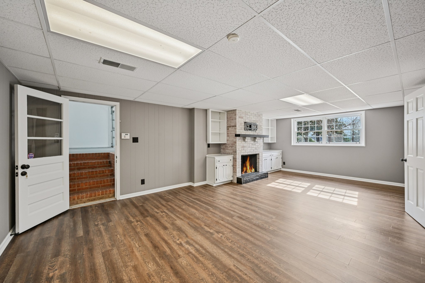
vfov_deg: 81.2
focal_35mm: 14
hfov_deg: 104.3
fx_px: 165
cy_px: 142
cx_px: 212
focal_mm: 14
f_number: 8
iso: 100
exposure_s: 1/20
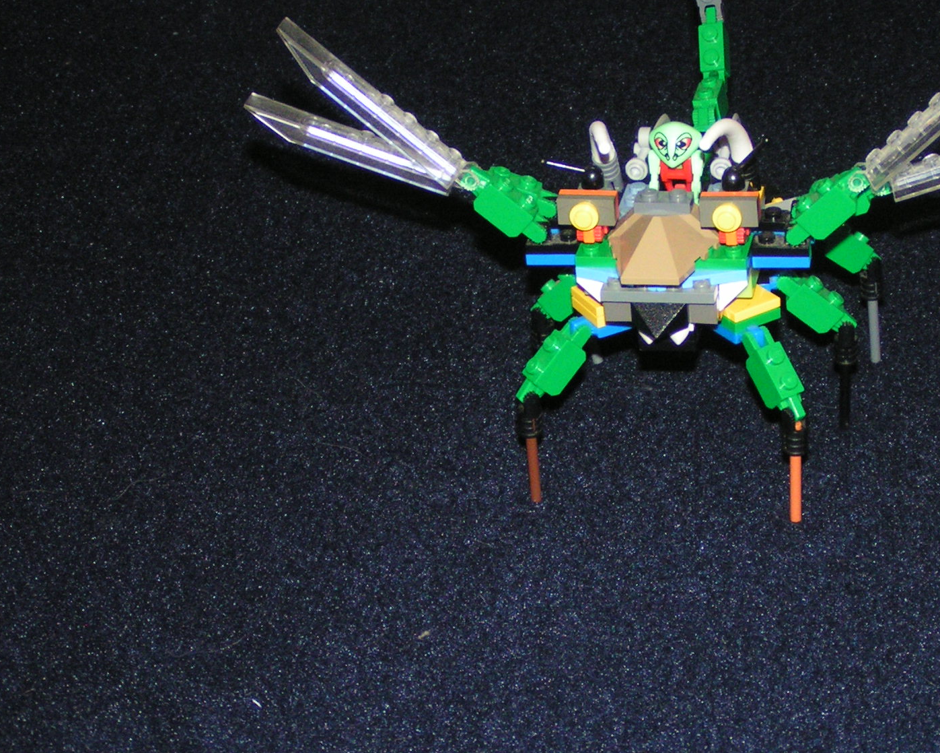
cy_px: 328
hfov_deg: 20.5
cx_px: 637
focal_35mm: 93
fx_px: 2588
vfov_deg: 16.5
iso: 200
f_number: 3.2
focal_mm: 10
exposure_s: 1/80
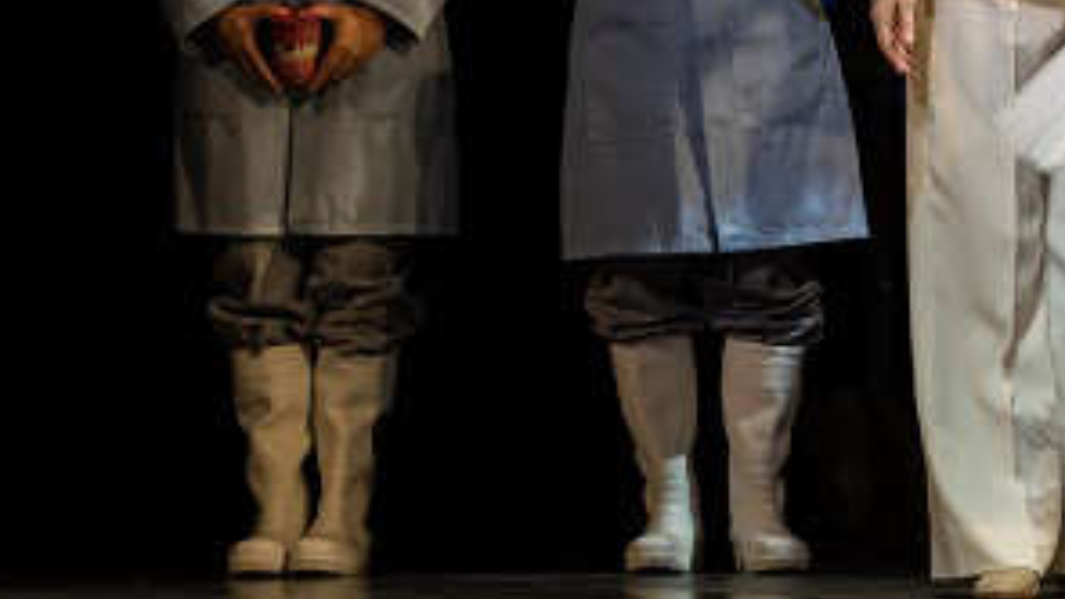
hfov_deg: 9.1
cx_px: 1253
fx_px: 6580
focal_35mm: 233
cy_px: -171
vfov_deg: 5.2
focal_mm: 82
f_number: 4.5
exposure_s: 1/320
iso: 320
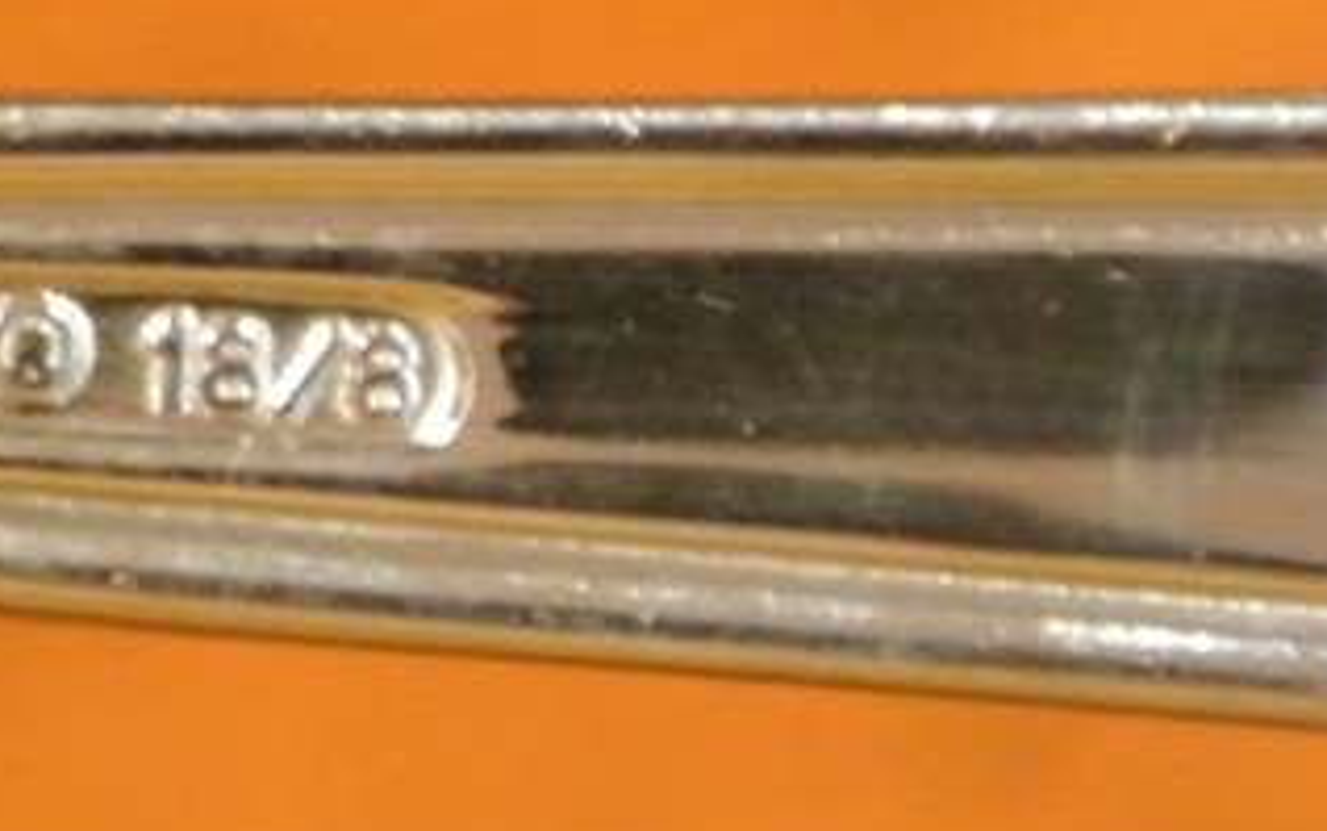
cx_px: -346
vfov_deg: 5.1
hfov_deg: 8.0
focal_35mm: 260
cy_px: 345
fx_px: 9406
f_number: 5.6
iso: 3200
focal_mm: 30
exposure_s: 1/20
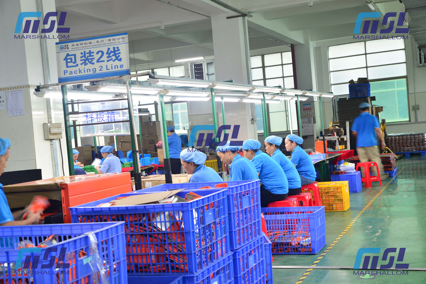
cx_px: 213
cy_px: 142
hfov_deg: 36.2
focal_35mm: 55
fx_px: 651
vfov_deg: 24.6
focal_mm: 55
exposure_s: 1/5
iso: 320
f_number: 9
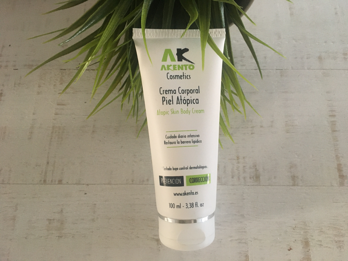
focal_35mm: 29
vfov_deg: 48.2
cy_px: 130
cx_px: 174
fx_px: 292
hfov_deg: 61.7
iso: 200
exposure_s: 1/25
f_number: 2.2
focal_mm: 4.15
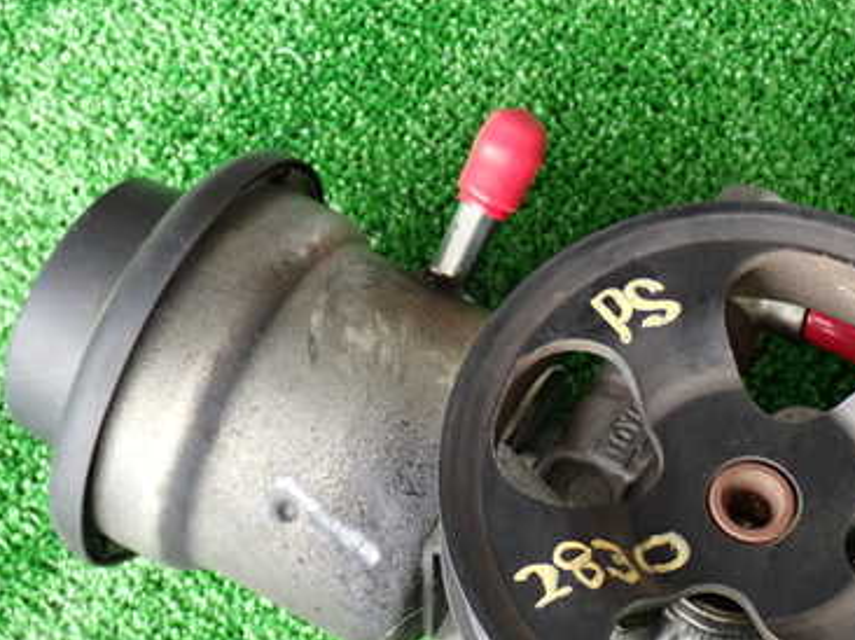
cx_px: 544
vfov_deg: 17.9
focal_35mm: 82
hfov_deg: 23.8
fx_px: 2024
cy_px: 423
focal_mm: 9.01
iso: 250
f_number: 3.2
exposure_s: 1/50
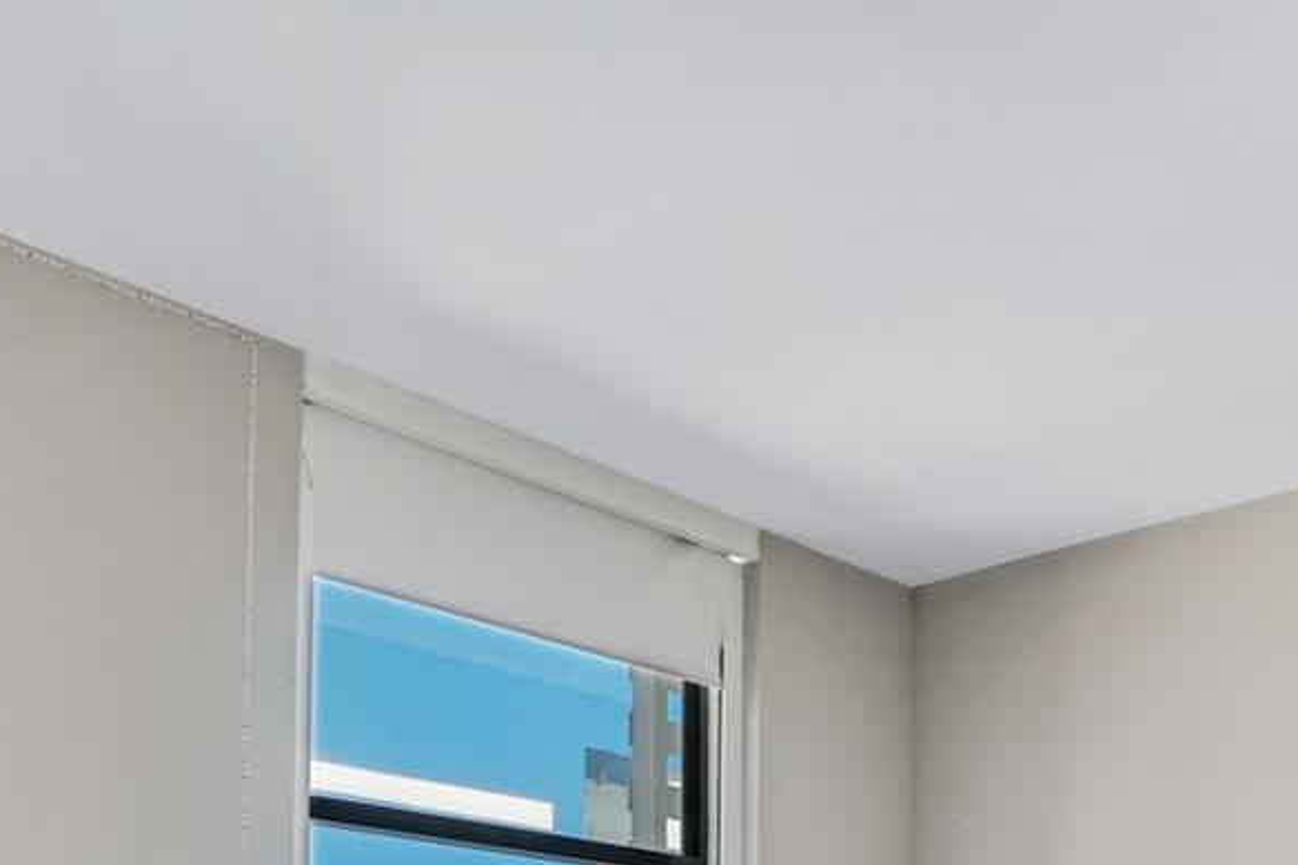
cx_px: 899
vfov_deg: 27.5
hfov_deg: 46.4
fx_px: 1478
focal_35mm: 41
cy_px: 1109
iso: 200
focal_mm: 10
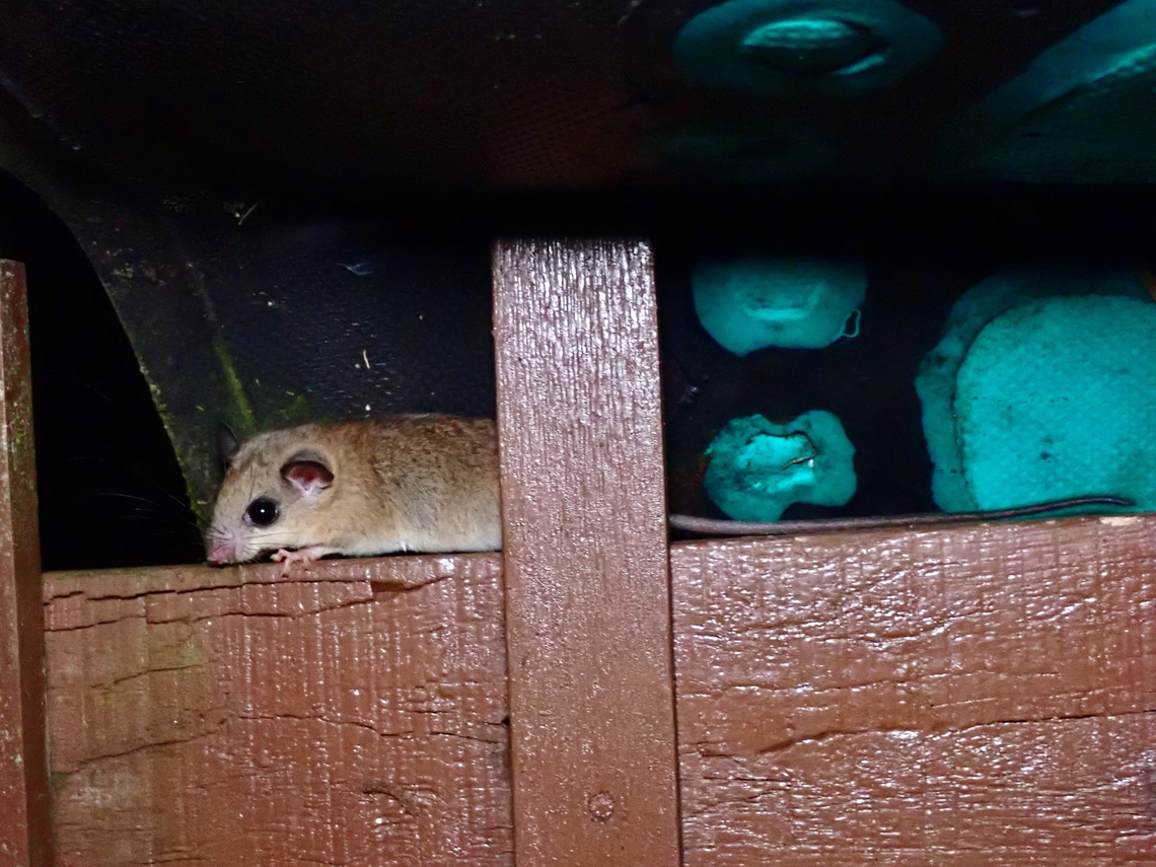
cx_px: 578
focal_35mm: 50
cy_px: 434
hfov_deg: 38.2
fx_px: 1670
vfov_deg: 29.1
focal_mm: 9.01
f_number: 4.5
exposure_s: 1/100
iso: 1600
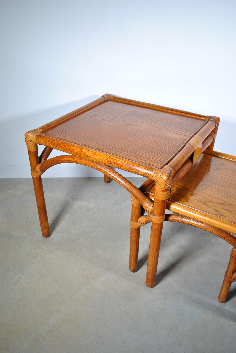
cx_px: 118
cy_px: 176
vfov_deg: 57.2
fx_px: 324
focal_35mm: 33
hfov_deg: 40.1
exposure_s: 1/40
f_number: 4
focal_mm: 22
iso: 200
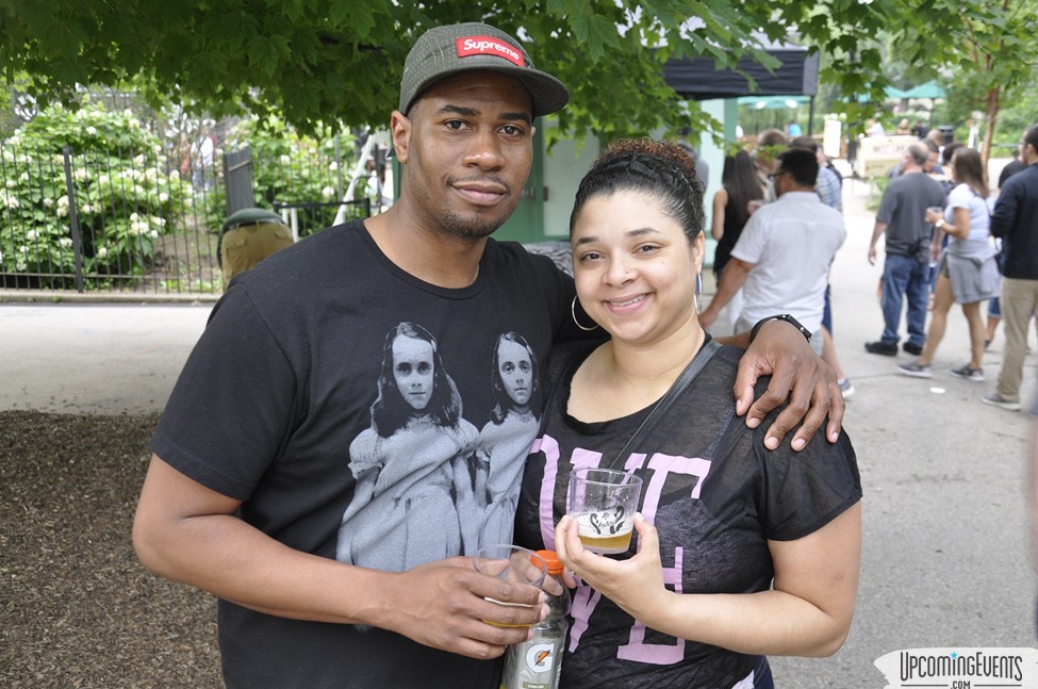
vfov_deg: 33.3
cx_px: 522
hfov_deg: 48.5
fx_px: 1152
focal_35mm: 40
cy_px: 351
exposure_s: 1/30
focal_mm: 26
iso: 400
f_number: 5.6
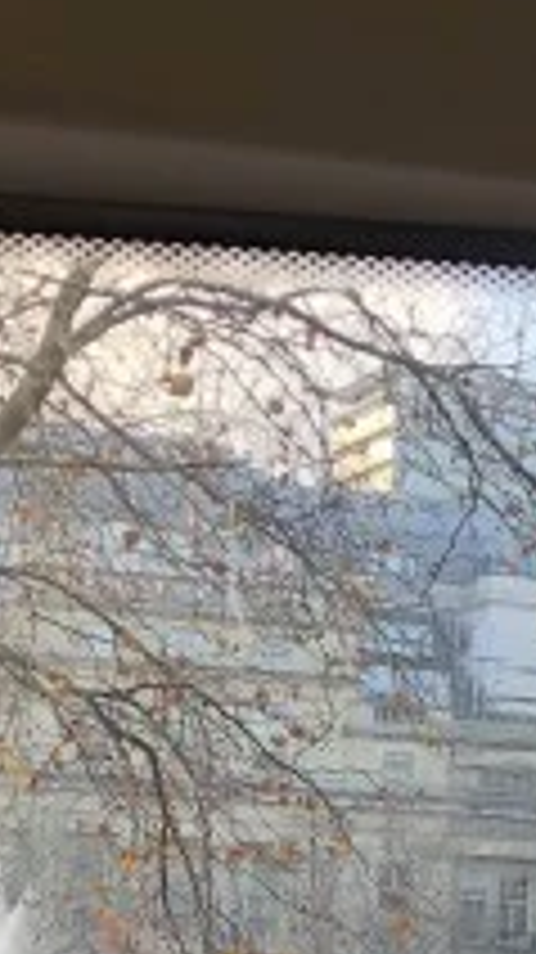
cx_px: 1000
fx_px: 2910
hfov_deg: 9.9
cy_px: 1116
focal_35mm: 115
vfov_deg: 17.8
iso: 20
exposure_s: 1/165
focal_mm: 4
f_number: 1.8
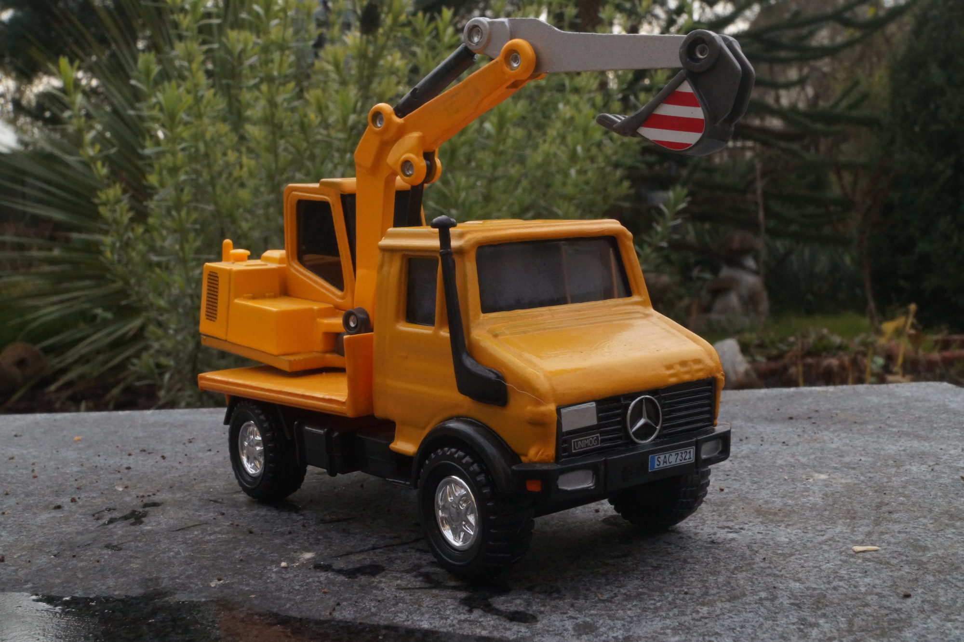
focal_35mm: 42
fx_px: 1124
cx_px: 482
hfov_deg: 46.4
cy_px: 321
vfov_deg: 31.9
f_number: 25
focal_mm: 28
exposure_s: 1/60
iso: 1250
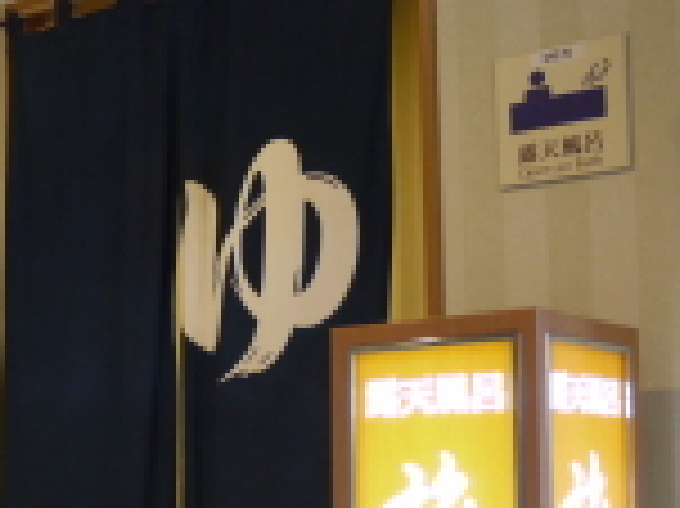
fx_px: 1668
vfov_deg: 17.2
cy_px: 396
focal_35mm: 85
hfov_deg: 21.7
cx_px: -95
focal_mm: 16
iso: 400
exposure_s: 1/25
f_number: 3.7
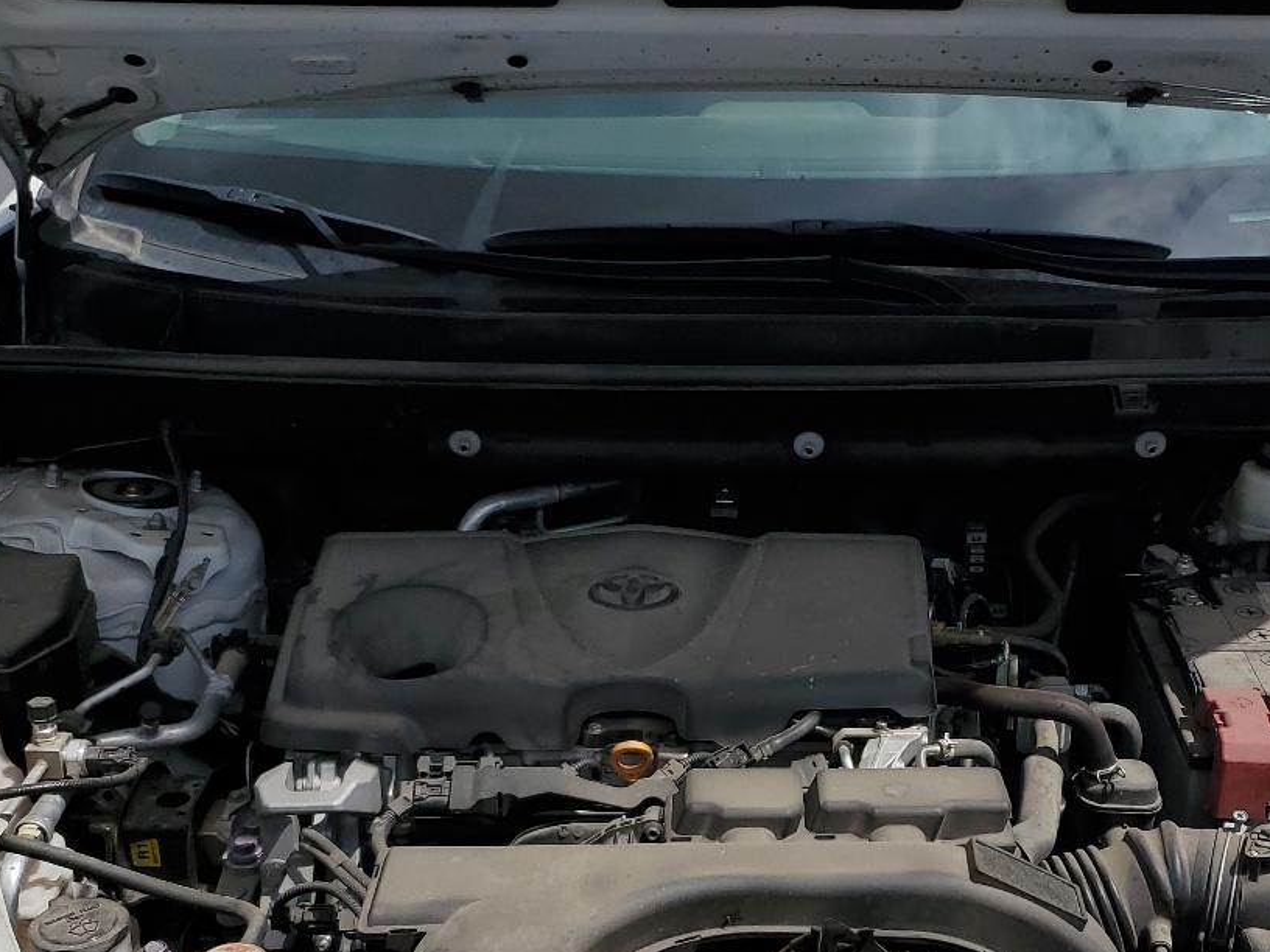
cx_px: 814
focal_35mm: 51
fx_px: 1871
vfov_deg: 28.3
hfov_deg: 37.2
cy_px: 677
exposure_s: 1/10000
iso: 51
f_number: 1.5
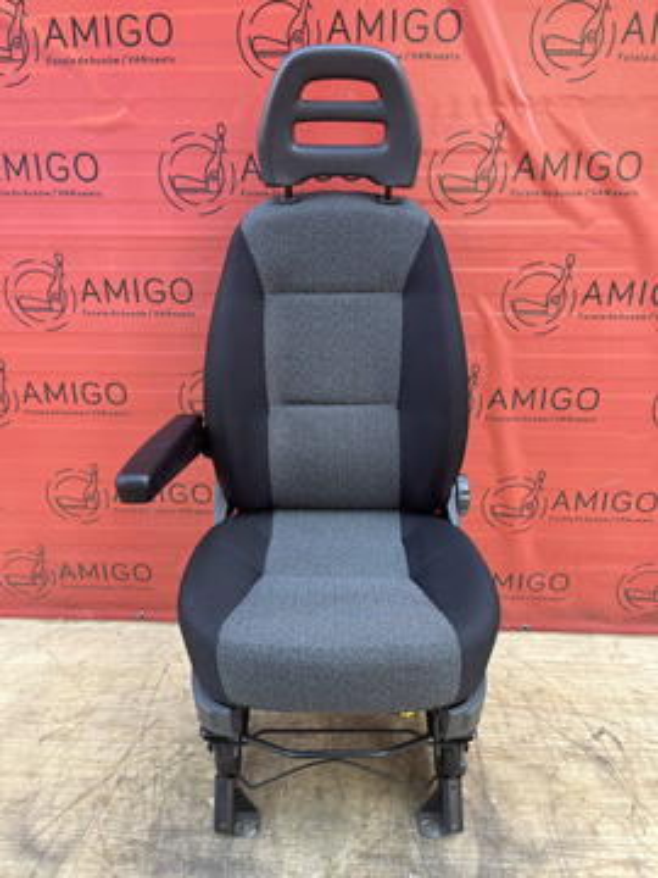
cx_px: 329
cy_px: 439
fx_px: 659
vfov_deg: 67.3
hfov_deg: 53.1
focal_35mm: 26
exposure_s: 1/121
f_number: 1.6
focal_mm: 5.1
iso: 125
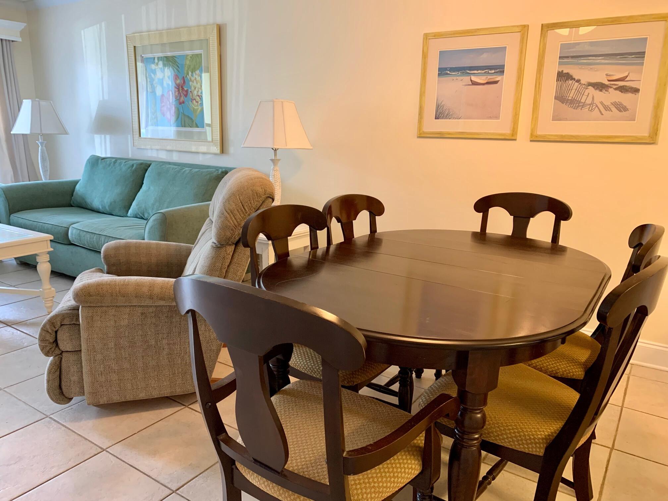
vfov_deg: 53.1
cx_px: 334
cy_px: 250
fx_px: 502
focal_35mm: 26
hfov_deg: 67.3
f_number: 1.8
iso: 160
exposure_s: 1/60
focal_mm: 4.25
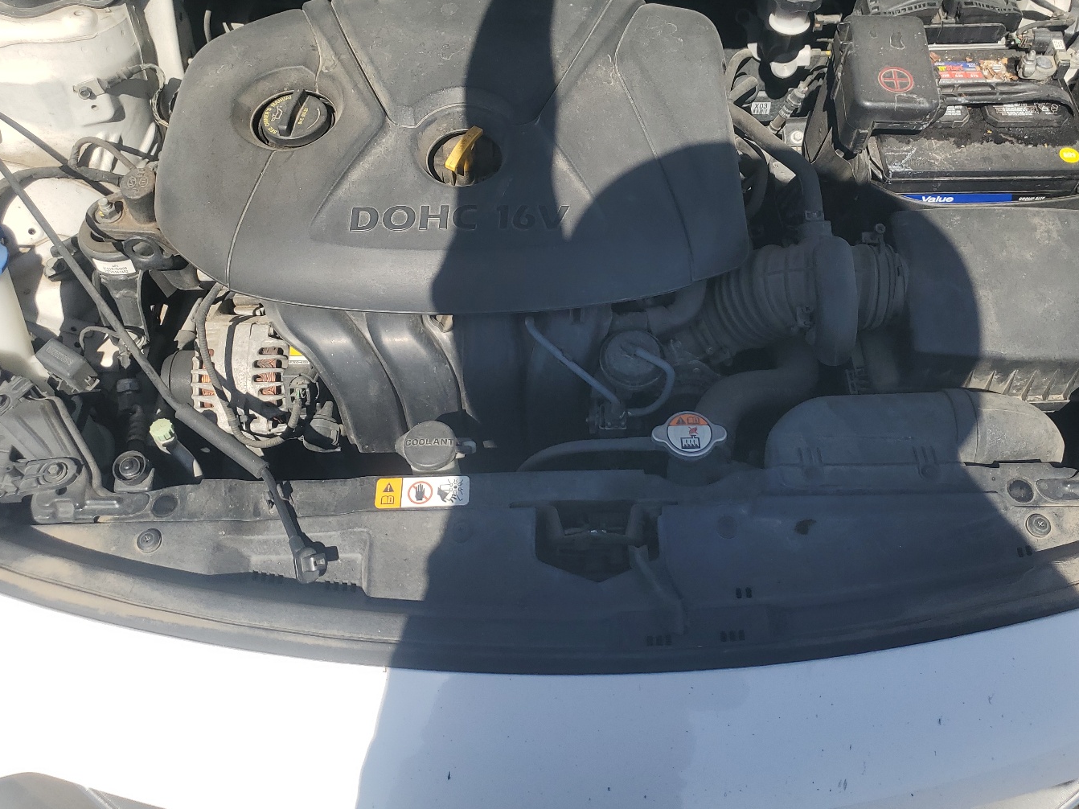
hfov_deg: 58.2
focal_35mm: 31
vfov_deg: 45.2
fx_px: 966
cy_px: 327
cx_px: 597
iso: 50
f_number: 1.5
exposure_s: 1/2500
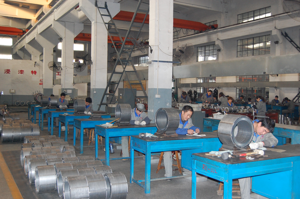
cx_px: 150
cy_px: 100
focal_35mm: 39
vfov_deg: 34.1
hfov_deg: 49.6
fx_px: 324
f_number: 4
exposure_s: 1/60
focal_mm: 26
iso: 1000
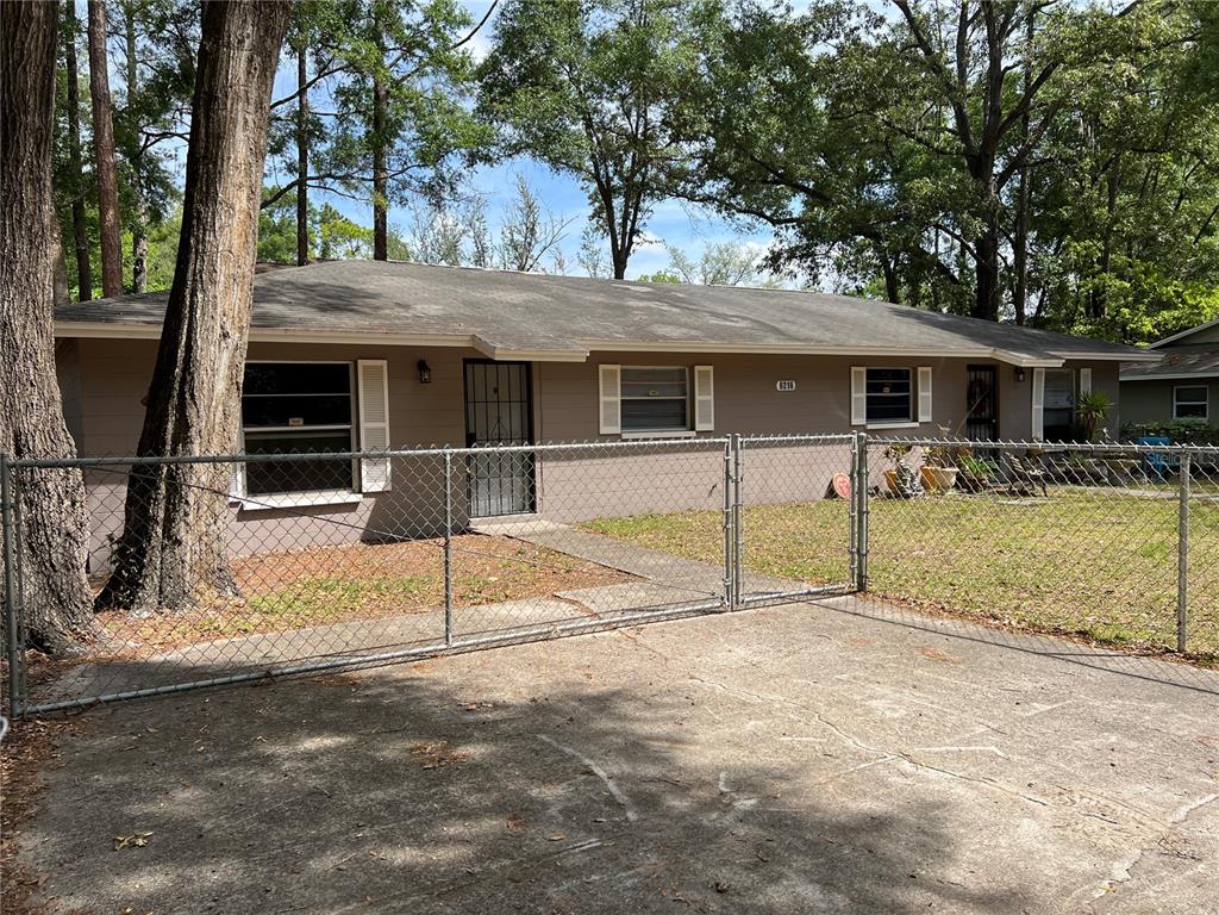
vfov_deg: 53.1
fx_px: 916
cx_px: 610
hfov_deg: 67.3
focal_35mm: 26
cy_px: 458
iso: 50
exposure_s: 1/2762
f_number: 1.5
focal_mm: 5.7
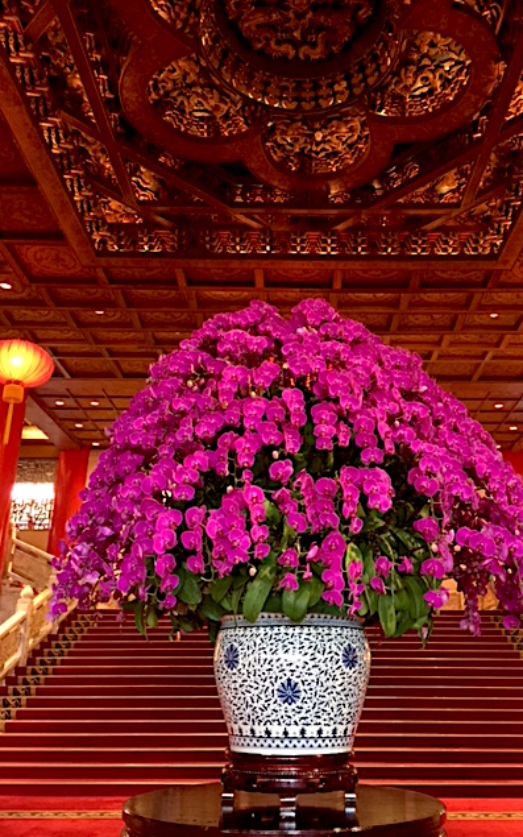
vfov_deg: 61.2
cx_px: 302
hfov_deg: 40.5
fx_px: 707
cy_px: 418
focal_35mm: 31
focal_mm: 4.15
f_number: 2.2
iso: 250
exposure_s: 1/15
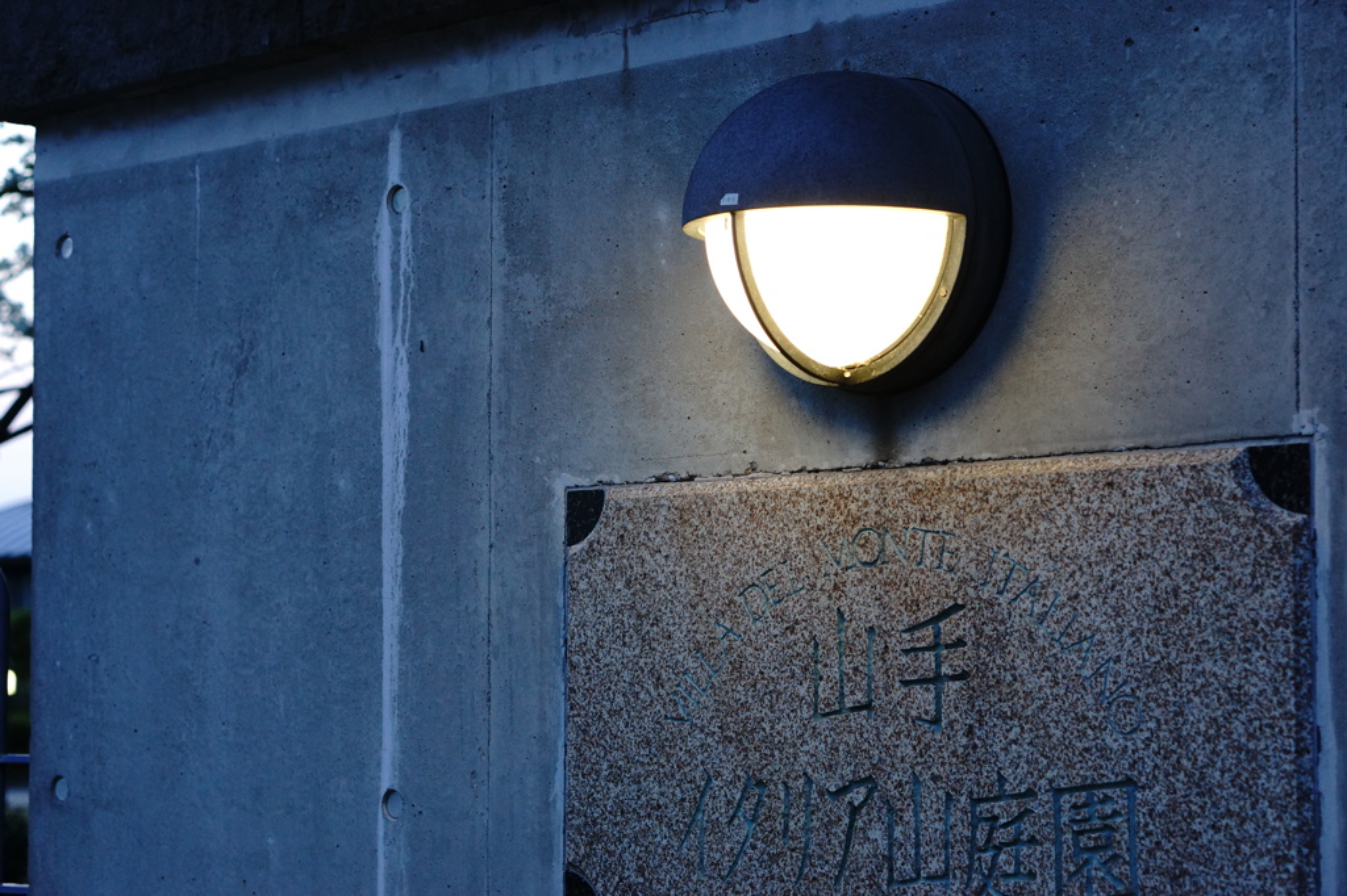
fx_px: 2805
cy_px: 448
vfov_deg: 18.2
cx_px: 674
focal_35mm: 75
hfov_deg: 27.0
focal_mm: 50
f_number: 4
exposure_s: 1/80
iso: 800
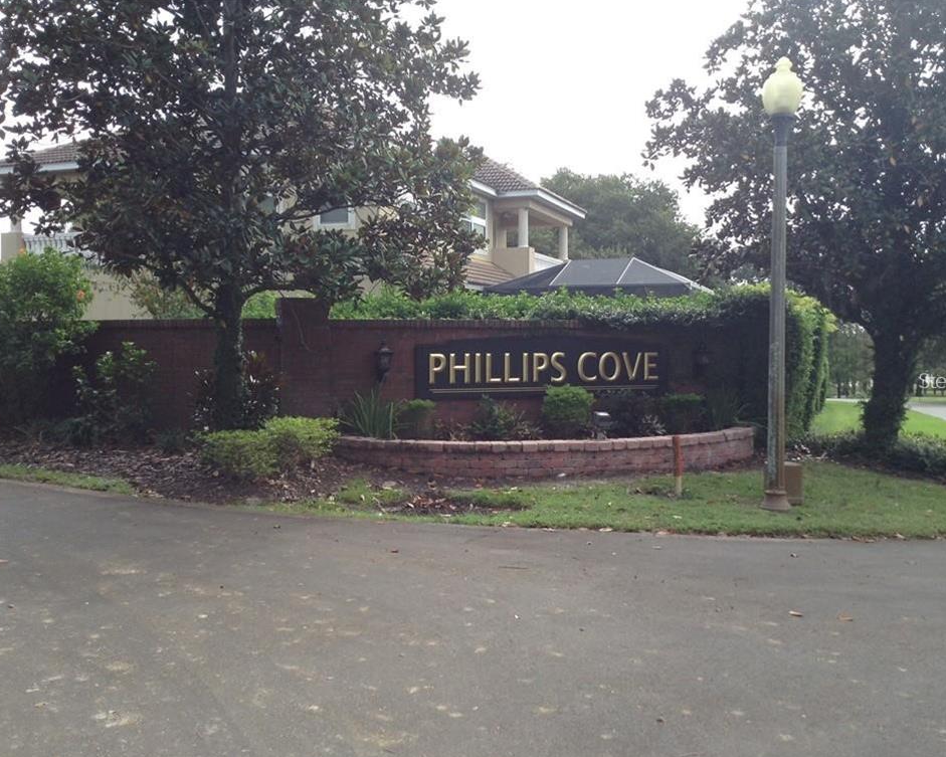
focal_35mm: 35
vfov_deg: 42.2
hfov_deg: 51.5
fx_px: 980
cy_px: 380
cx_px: 499
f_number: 2.4
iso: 25
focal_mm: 3.3
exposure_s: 1/417
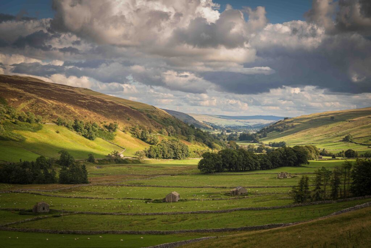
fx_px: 721
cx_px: 186
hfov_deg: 28.8
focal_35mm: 70
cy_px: 124
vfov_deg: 19.5
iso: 200
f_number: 11
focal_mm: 70
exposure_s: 1/100
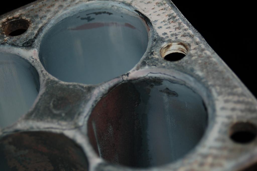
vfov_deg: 11.4
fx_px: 856
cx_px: 128
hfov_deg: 17.1
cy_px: 86
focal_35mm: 120
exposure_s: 1/125
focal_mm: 80
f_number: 5.6
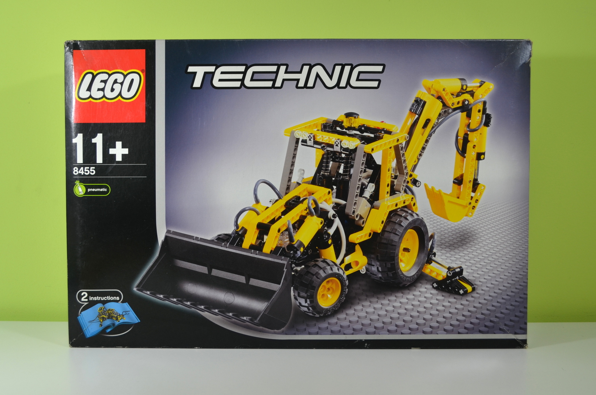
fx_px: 595
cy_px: 198
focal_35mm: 36
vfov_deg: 36.7
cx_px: 298
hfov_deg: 53.2
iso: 125
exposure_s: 1/15
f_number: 5
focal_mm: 24
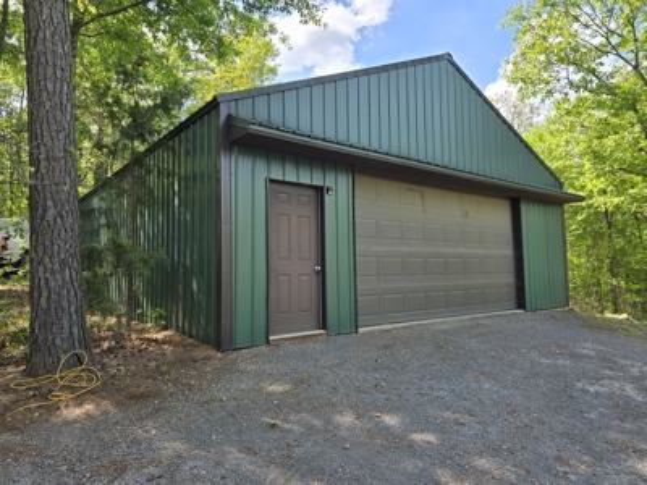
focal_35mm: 23
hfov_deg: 73.9
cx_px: 324
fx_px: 430
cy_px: 242
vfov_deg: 58.9
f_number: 1.7
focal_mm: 6.3
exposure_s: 1/322
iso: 12
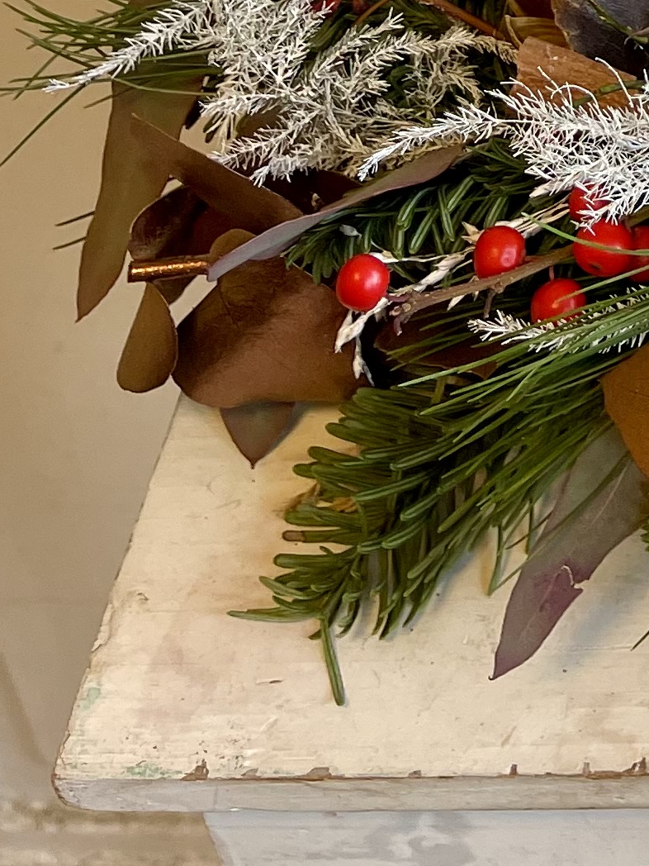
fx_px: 2500
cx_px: 1109
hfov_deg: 13.5
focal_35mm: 100
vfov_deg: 16.6
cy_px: -660
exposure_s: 1/100
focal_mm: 5.1
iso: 64
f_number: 1.6
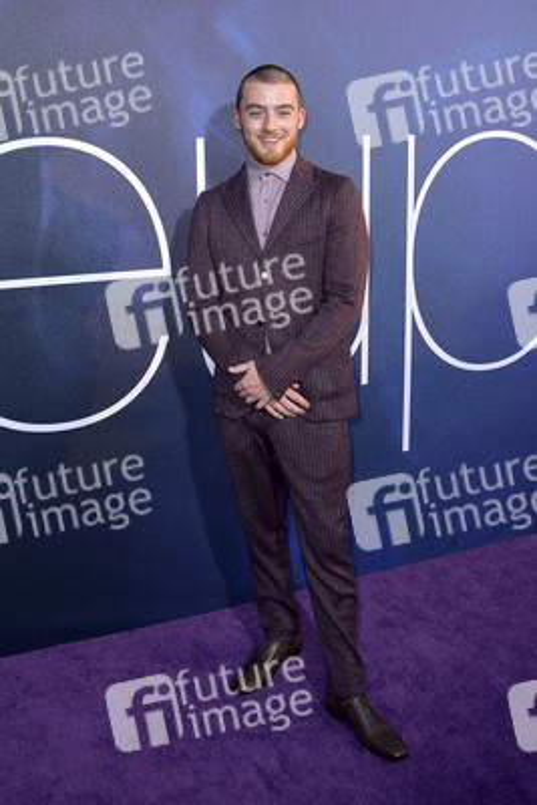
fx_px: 626
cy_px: 402
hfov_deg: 46.4
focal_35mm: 28
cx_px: 268
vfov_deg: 65.5
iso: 100
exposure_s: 1/250
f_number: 7.1
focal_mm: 28
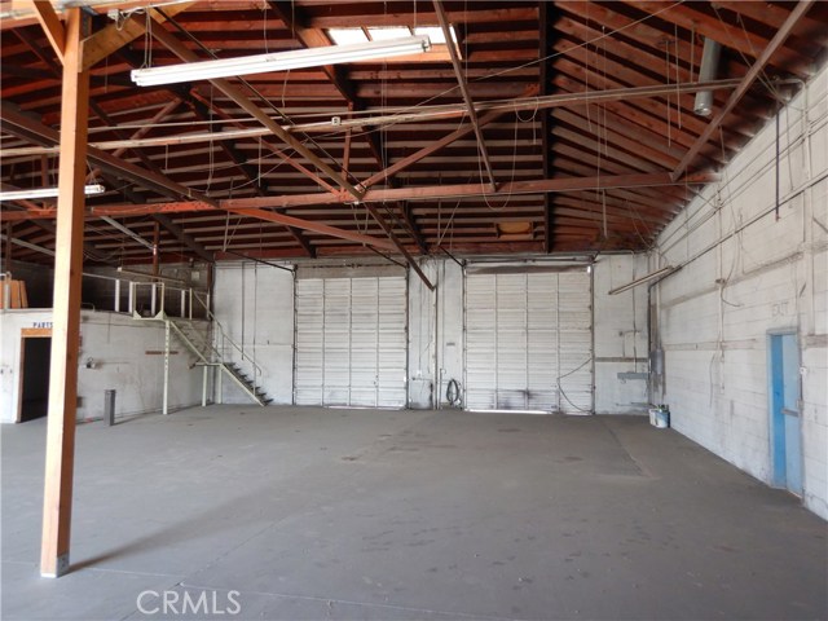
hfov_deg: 71.6
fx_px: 574
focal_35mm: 24
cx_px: 414
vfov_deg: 56.8
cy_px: 310
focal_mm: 4.3
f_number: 2.8
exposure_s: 1/30
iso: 200
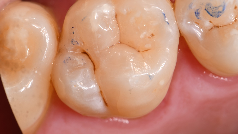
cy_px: 56
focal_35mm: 165
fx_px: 1041
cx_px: 119
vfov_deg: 7.4
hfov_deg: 13.0
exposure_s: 1/160
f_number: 32
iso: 200
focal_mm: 105
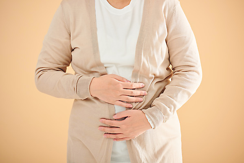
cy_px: 82
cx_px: 122
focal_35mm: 200
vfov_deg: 6.9
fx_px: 1356
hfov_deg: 10.3
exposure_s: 1/125
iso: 100
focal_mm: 200
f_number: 4.5
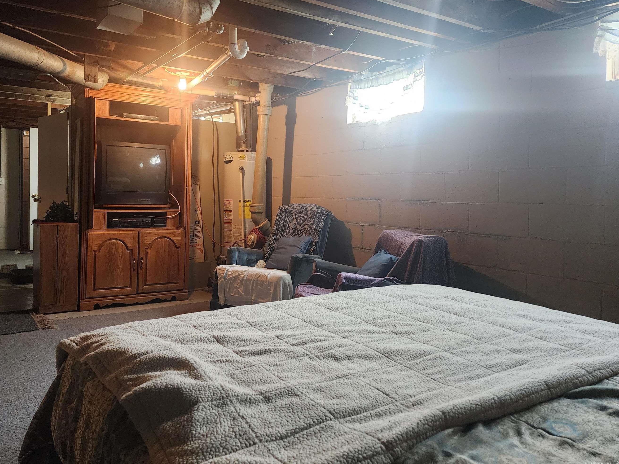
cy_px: 206
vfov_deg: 51.2
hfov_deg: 65.3
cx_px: 287
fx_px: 483
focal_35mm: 27
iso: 800
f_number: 1.8
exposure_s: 1/120
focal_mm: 6.4
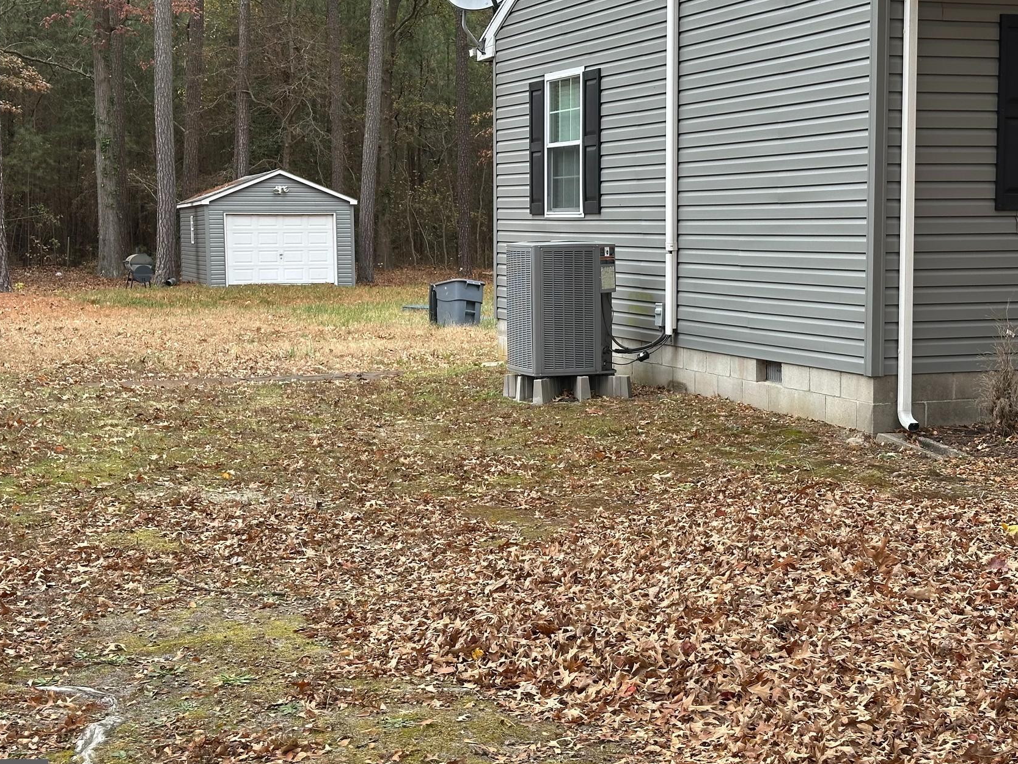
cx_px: 521
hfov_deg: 32.7
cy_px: 340
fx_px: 1735
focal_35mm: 59
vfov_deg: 24.8
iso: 64
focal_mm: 6.86
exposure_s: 1/358
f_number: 1.78
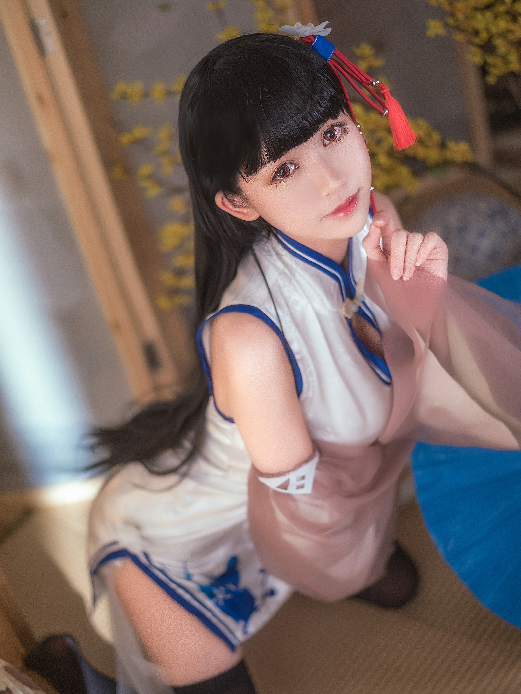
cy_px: 370
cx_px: 264
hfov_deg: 26.6
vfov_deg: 34.9
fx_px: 1104
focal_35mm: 55
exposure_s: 1/125
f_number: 1.8
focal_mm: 50
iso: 320
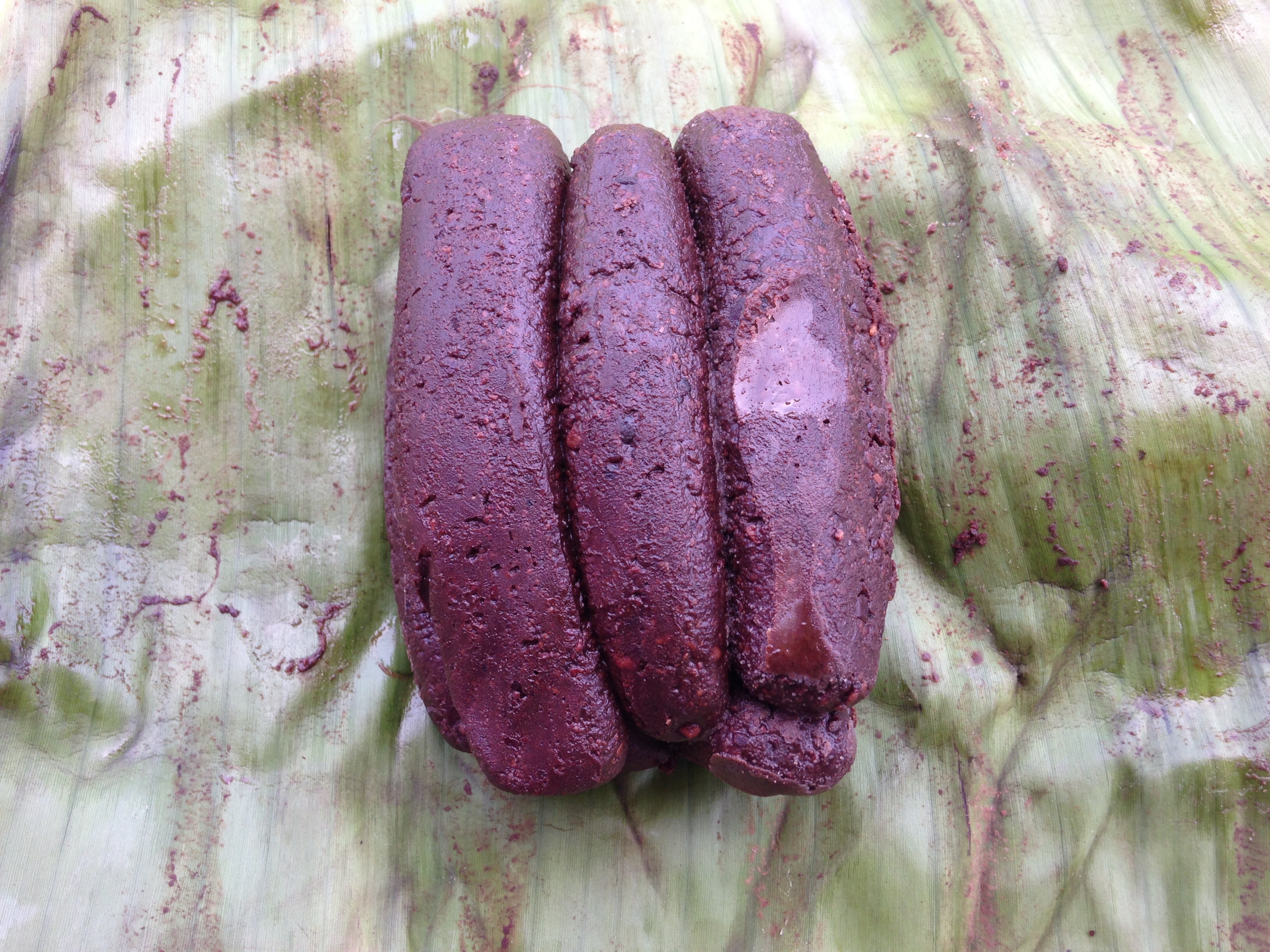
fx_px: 1211
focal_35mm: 33
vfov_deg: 42.9
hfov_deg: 55.4
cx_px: 635
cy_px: 476
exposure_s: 1/120
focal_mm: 4.12
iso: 50
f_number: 2.4
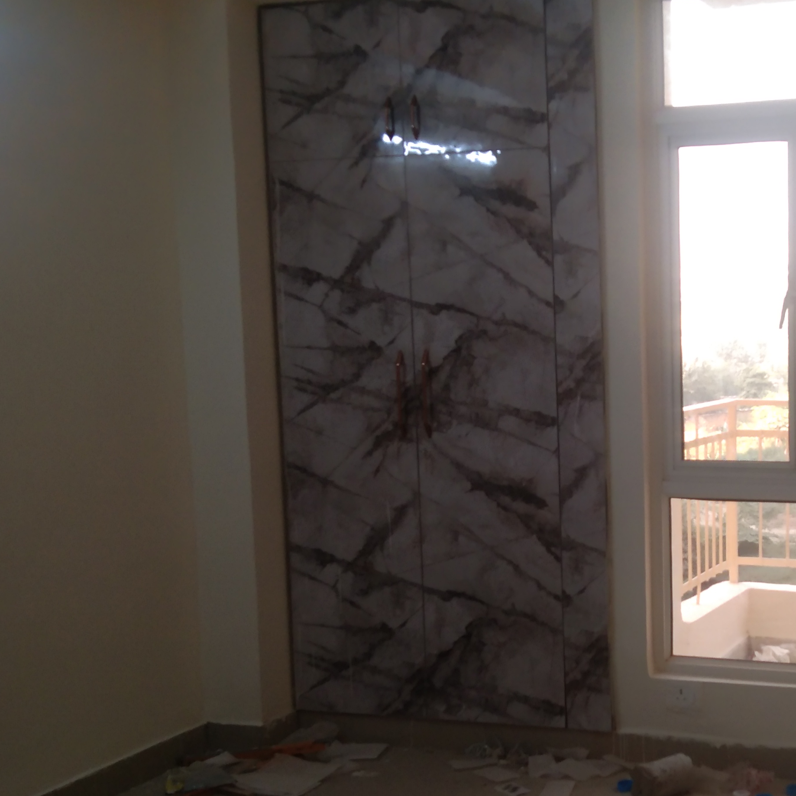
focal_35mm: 60
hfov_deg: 27.9
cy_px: 468
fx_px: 1561
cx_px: 650
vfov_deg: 28.6
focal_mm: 3.65
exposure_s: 1/50
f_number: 2.2
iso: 131
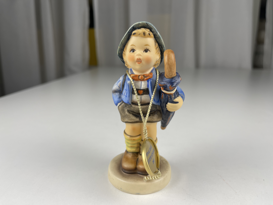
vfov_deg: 54.9
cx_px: 136
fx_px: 197
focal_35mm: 25
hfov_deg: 69.4
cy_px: 102
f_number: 1.6
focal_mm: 5.1
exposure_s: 1/195
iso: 32
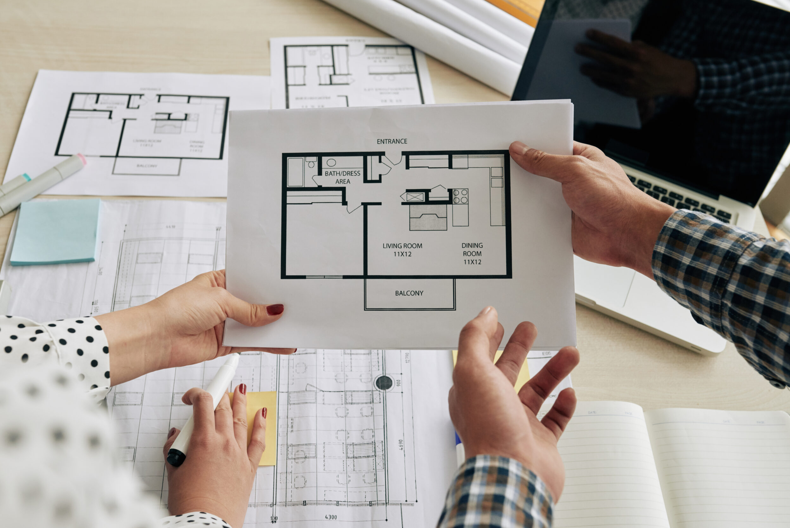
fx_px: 790
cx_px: 386
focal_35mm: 36
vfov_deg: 36.9
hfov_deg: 53.1
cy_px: 264
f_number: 5.6
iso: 800
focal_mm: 35
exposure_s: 1/350
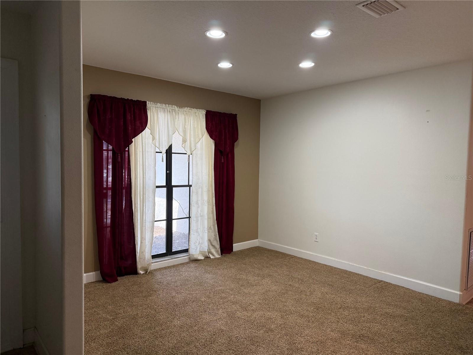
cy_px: 178
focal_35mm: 24
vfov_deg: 56.8
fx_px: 328
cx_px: 236
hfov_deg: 71.6
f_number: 1.78
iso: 200
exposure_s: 1/120
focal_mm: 6.76
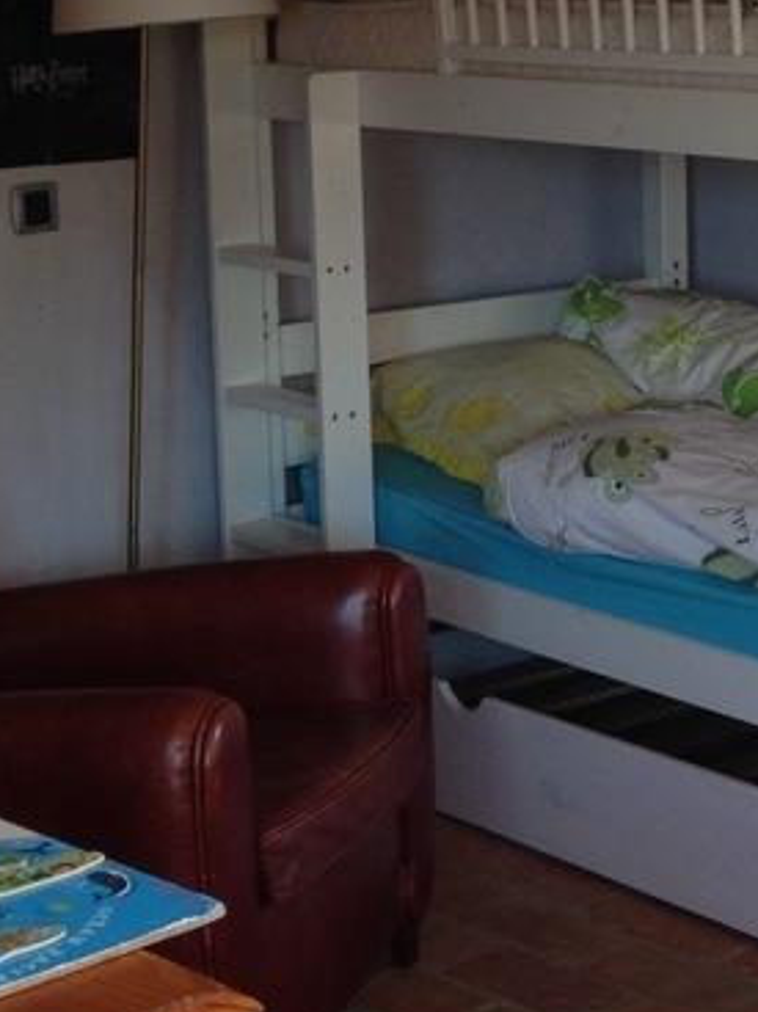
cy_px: 301
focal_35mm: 92
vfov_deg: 21.2
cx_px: 766
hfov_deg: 15.7
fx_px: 2688
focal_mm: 4.12
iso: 50
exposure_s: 1/40
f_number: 2.4
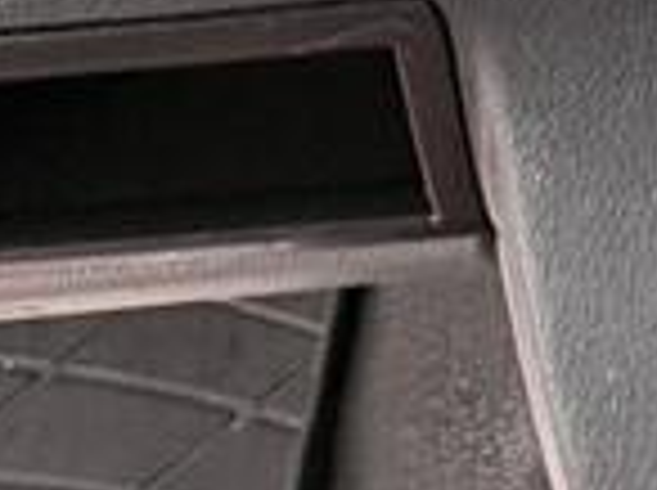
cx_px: 842
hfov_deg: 20.9
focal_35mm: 86
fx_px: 1630
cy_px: -755
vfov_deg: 12.5
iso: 200
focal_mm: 2.22
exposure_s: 1/64
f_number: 2.2
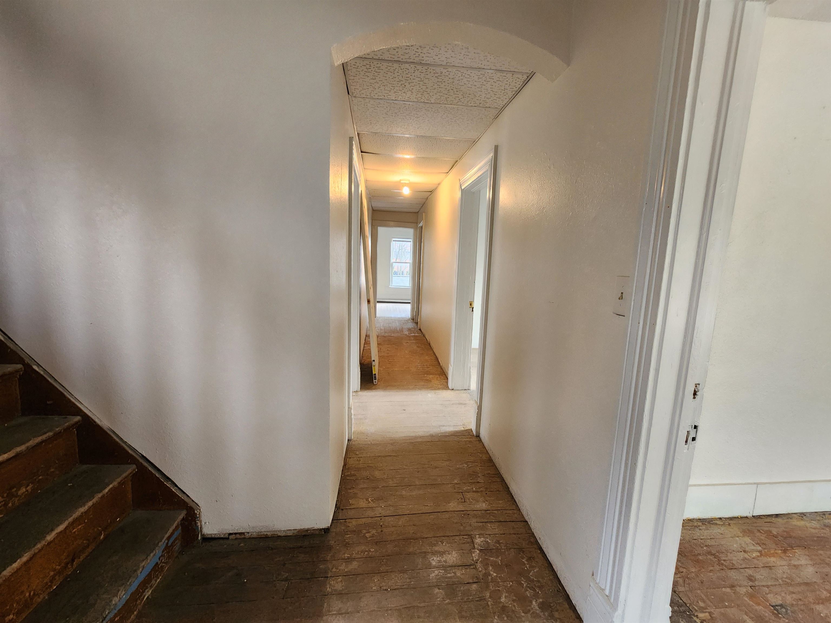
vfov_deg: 89.9
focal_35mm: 13
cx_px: 416
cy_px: 312
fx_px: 312
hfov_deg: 106.2
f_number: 2.2
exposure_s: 1/60
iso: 250
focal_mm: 2.2
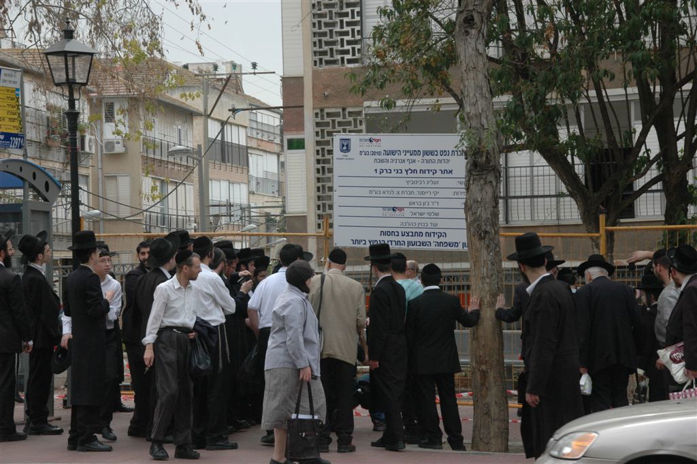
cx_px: 348
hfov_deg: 17.5
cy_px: 232
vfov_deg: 11.7
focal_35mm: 117
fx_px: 2263
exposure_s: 1/320
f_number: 9
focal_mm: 78
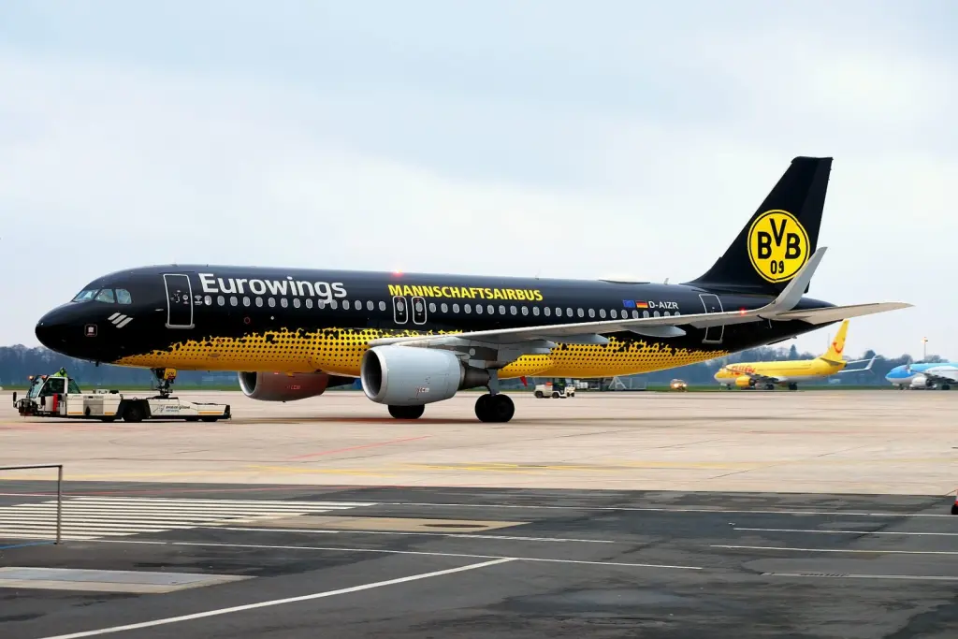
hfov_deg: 24.2
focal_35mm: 84
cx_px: 479
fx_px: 2235
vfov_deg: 16.3
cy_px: 320
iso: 250
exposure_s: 1/20
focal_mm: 56.2
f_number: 6.4
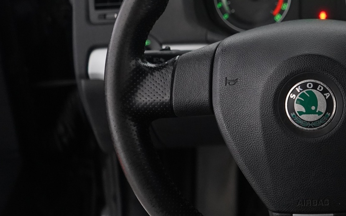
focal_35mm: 58
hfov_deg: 33.1
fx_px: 547
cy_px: 77
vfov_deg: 22.3
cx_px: 318
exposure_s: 1/60
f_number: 3.5
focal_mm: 29
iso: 4000
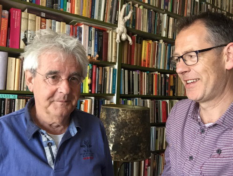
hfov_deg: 58.3
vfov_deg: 45.5
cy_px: 88
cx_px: 116
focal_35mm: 31
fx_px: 209
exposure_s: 1/33
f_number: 2.2
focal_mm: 2.65
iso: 100
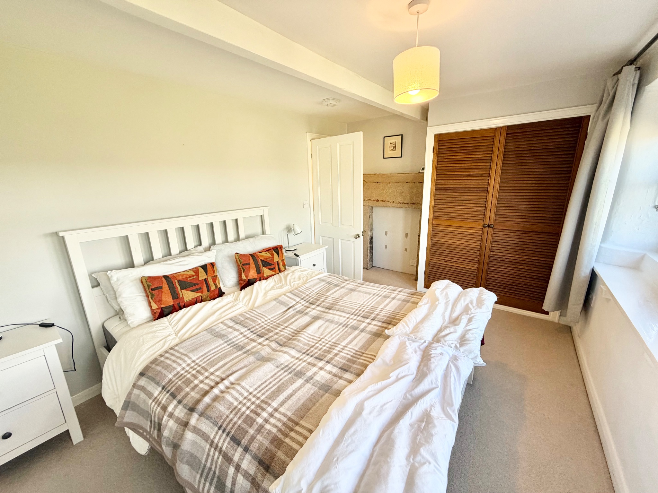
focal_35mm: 14
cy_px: 246
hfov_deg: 102.1
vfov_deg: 85.7
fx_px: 266
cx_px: 329
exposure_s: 1/121
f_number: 2.2
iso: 125
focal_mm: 2.22
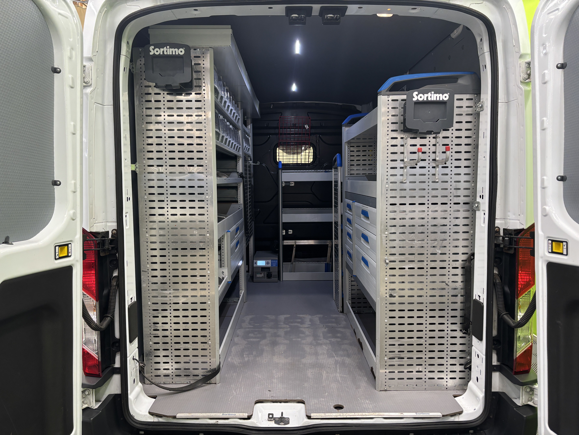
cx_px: 290
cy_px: 218
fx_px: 435
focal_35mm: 26
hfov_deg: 67.3
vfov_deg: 53.1
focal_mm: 5.96
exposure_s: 1/50
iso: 100
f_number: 1.6
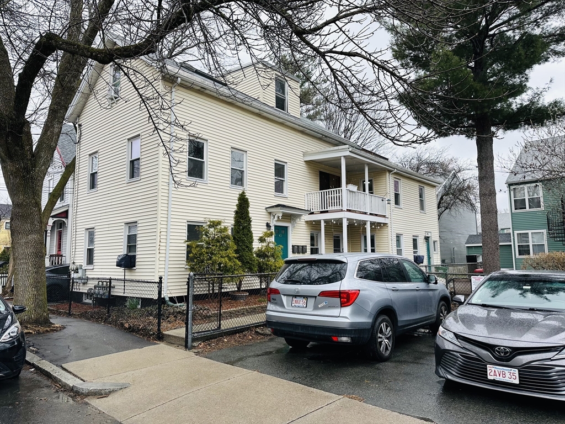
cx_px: 282
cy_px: 212
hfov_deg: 71.6
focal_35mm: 24
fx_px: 392
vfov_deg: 56.8
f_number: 1.78
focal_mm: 6.86
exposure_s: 1/467
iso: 80
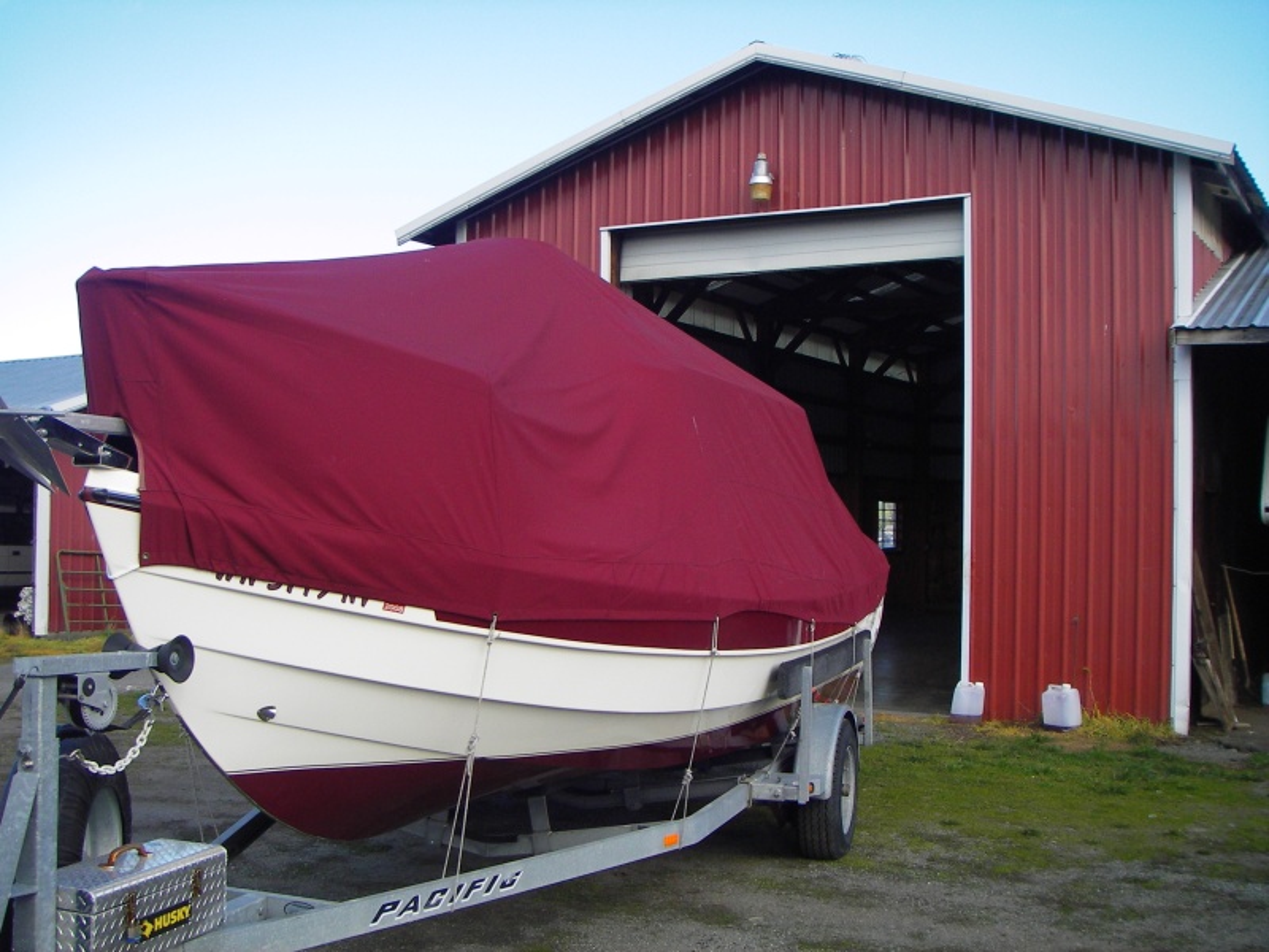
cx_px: 634
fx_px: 1393
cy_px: 476
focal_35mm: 38
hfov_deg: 49.0
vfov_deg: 37.7
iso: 50
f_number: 3.3
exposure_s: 1/250
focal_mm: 6.3
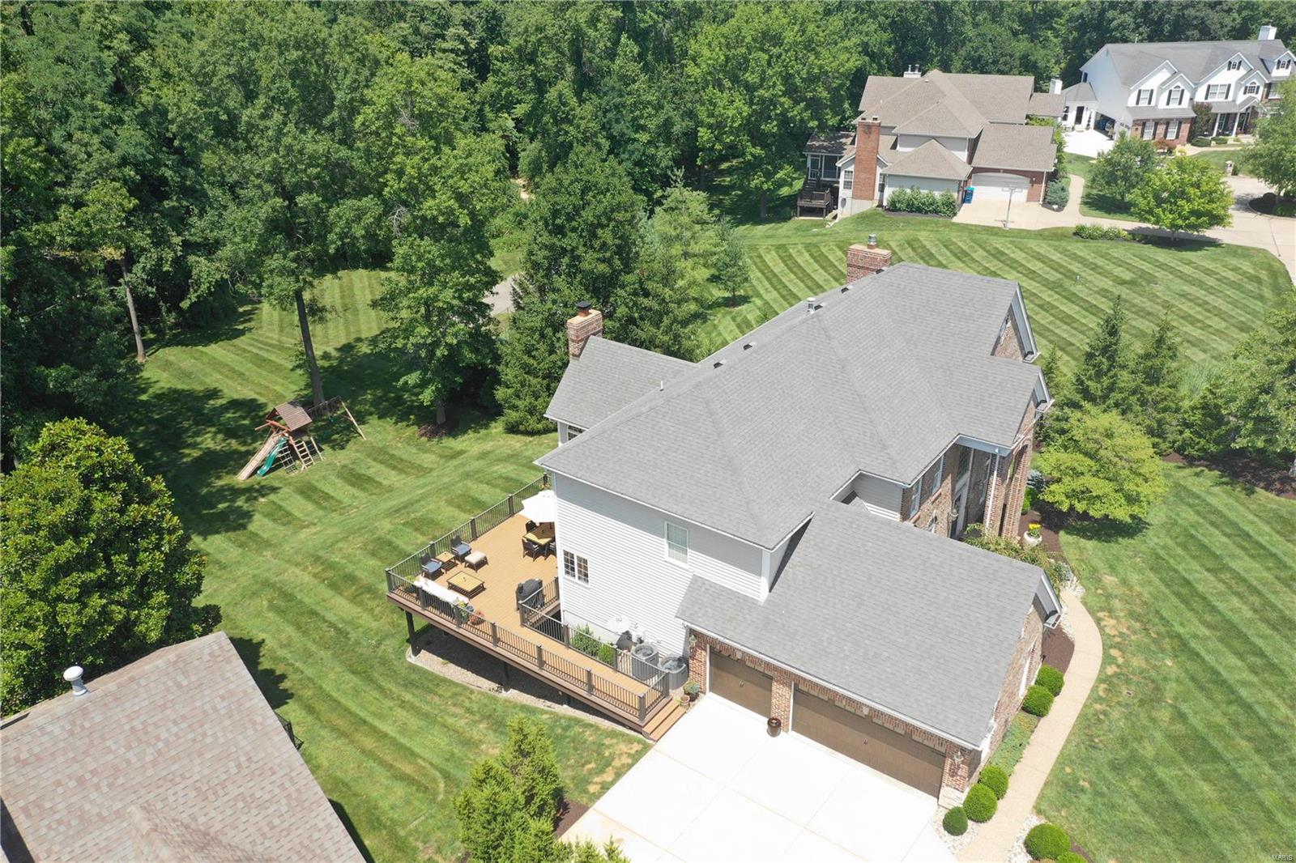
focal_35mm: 28
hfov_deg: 65.5
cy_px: 432
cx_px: 648
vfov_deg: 46.4
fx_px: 1008
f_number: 5
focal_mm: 10.26
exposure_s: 1/320
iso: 100
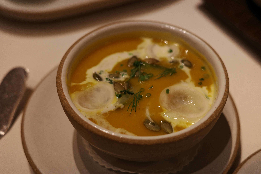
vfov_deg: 33.4
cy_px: 87
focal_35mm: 40
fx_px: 290
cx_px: 130
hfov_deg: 48.5
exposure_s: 1/40
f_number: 2.8
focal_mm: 26
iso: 640
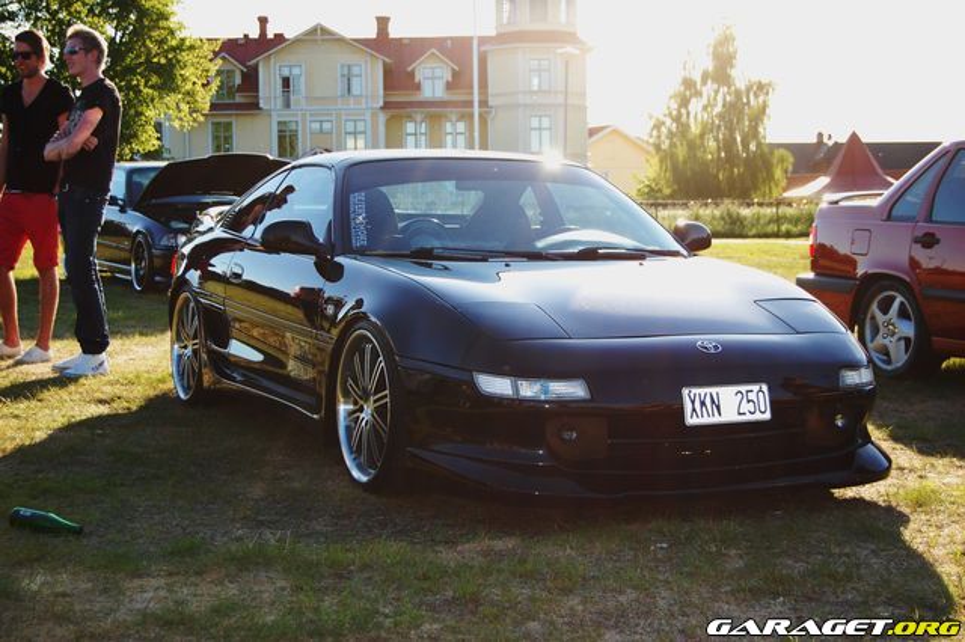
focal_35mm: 57
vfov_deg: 23.8
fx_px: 1527
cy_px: 321
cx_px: 482
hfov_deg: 35.1
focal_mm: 38
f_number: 5.6
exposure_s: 1/500
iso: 400
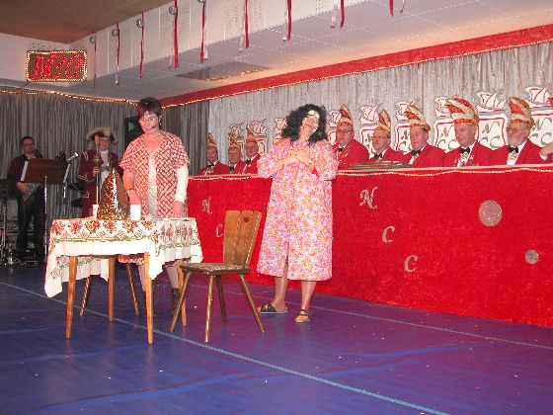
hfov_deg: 47.9
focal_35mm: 39
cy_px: 208
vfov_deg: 36.8
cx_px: 276
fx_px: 623
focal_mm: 10
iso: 200
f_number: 2.9
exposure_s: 1/60
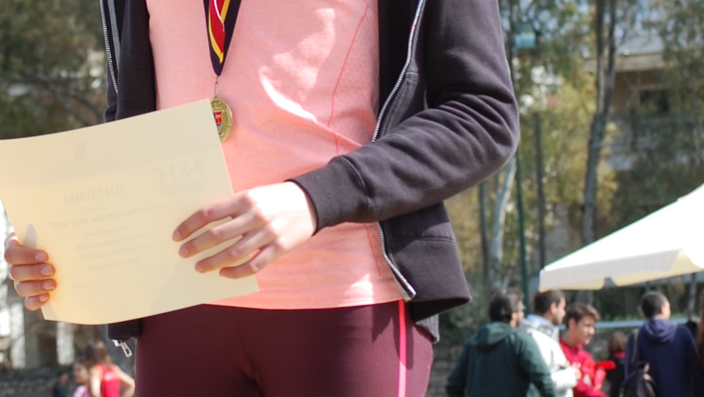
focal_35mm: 208
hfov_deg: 10.3
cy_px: -79
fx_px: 3888
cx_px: 240
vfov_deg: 5.8
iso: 200
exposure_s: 1/500
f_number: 7.1
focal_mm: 55
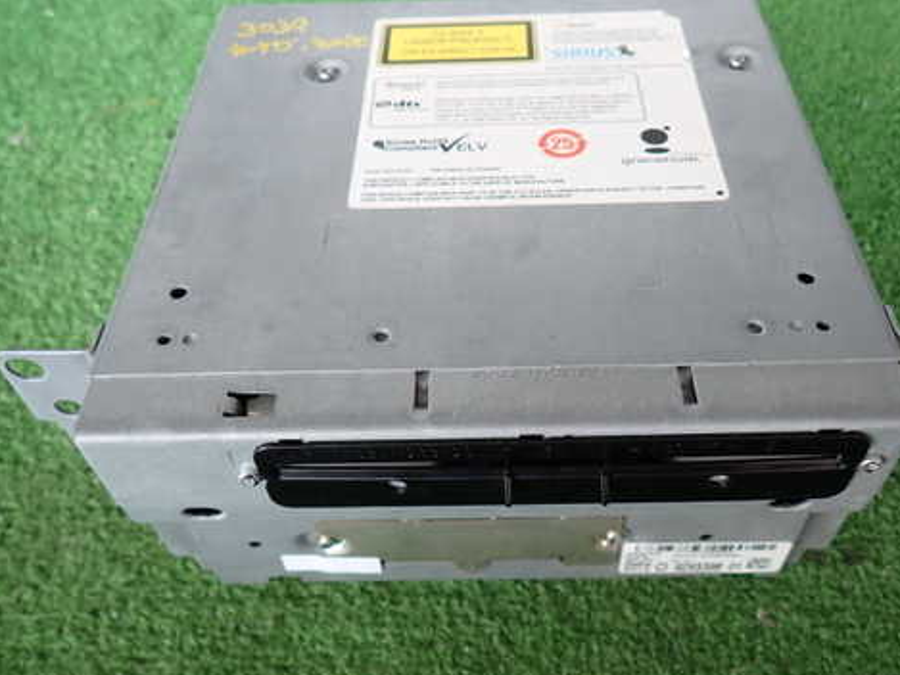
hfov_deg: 56.8
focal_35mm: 32
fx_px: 832
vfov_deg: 44.2
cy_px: 338
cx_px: 476
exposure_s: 1/100
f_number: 2
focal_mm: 4.5
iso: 100
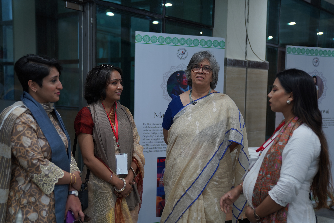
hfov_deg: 45.4
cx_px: 167
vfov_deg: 31.2
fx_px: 399
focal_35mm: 43
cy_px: 112
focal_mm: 43
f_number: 2.8
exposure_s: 1/60
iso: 250
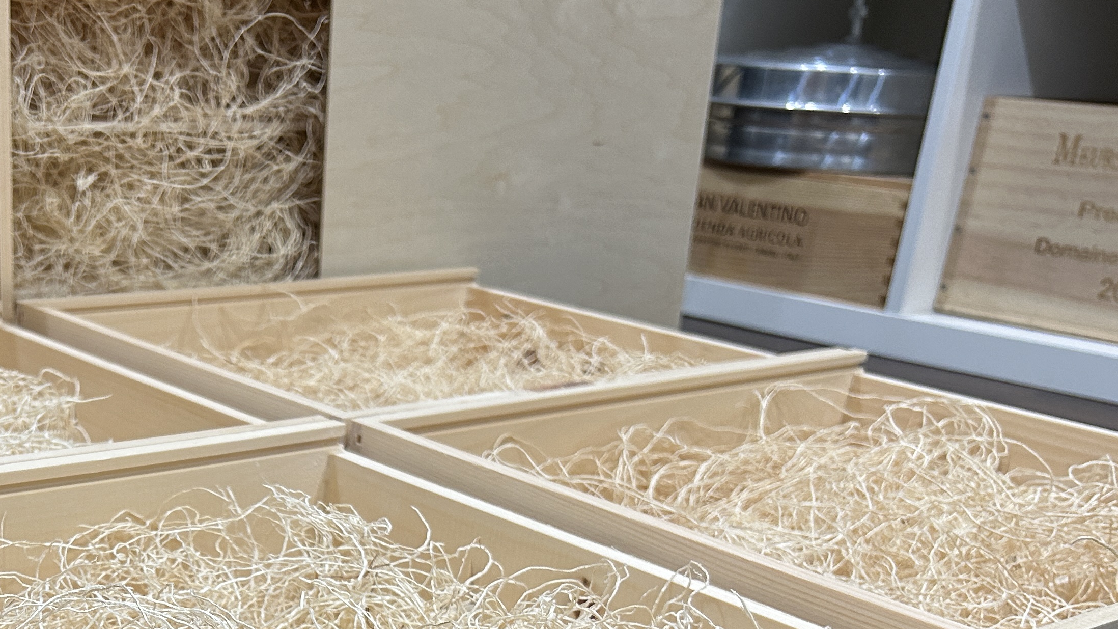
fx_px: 1541
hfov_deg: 38.0
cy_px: 734
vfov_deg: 21.6
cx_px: 184
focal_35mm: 52
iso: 125
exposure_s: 1/60
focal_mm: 5.7
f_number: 1.5
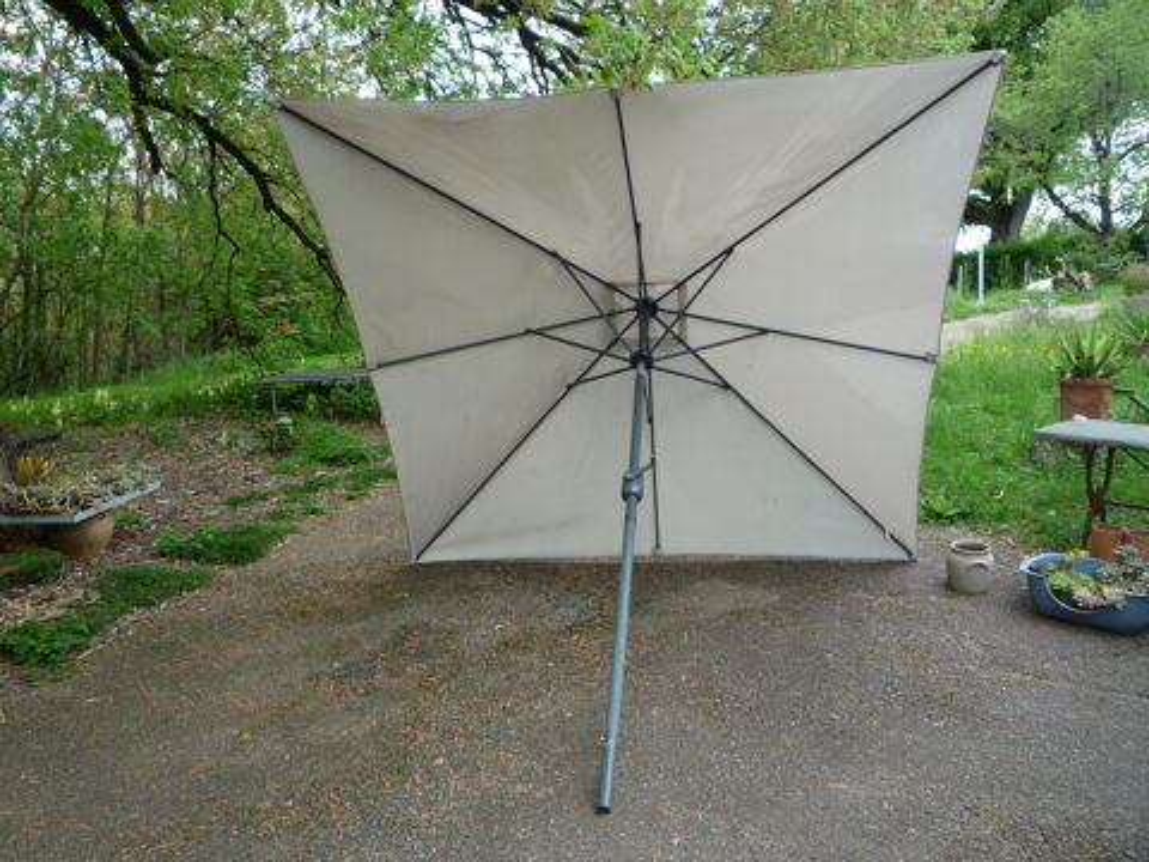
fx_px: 996
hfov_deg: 60.0
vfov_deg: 46.8
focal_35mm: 30
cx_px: 574
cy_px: 431
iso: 100
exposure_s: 1/50
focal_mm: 5.2
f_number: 3.3
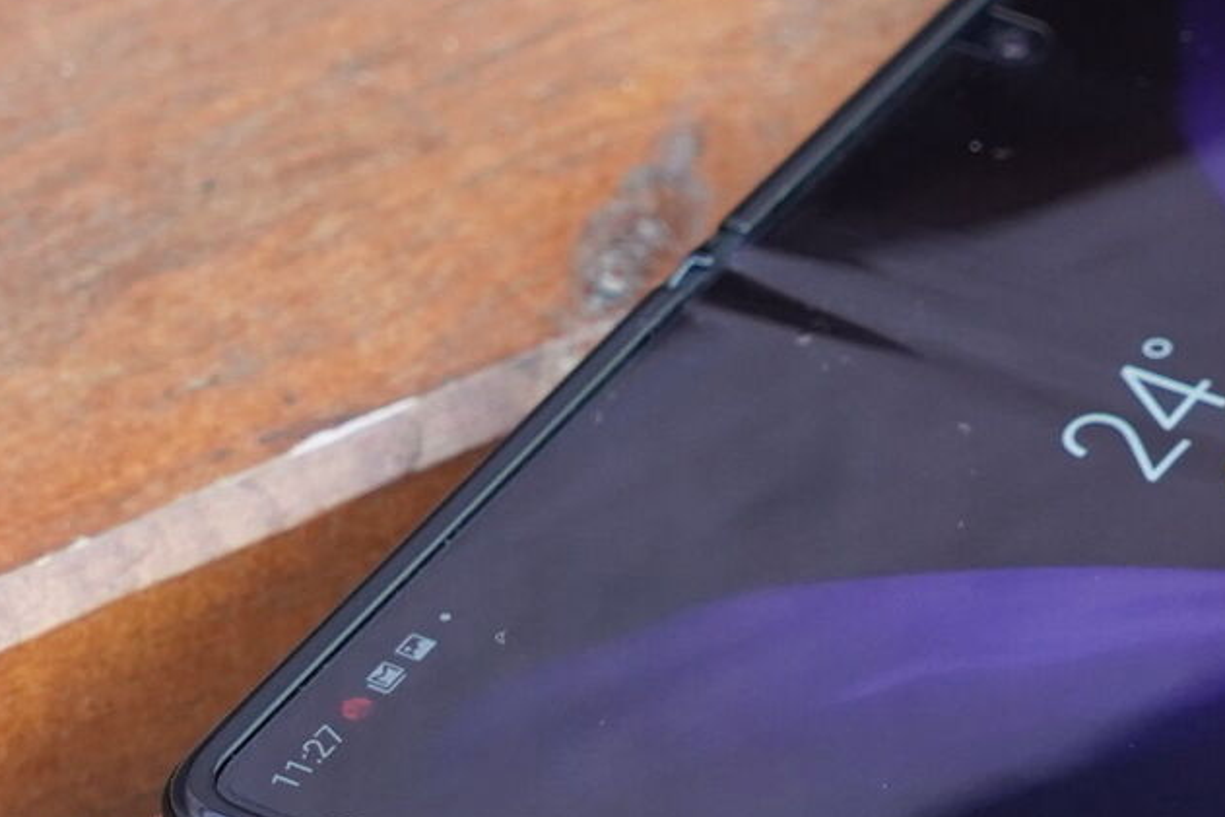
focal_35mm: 213
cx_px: 1654
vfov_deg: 6.4
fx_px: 7249
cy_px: 763
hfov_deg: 9.5
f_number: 6.3
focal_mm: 70
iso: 2000
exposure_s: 1/250
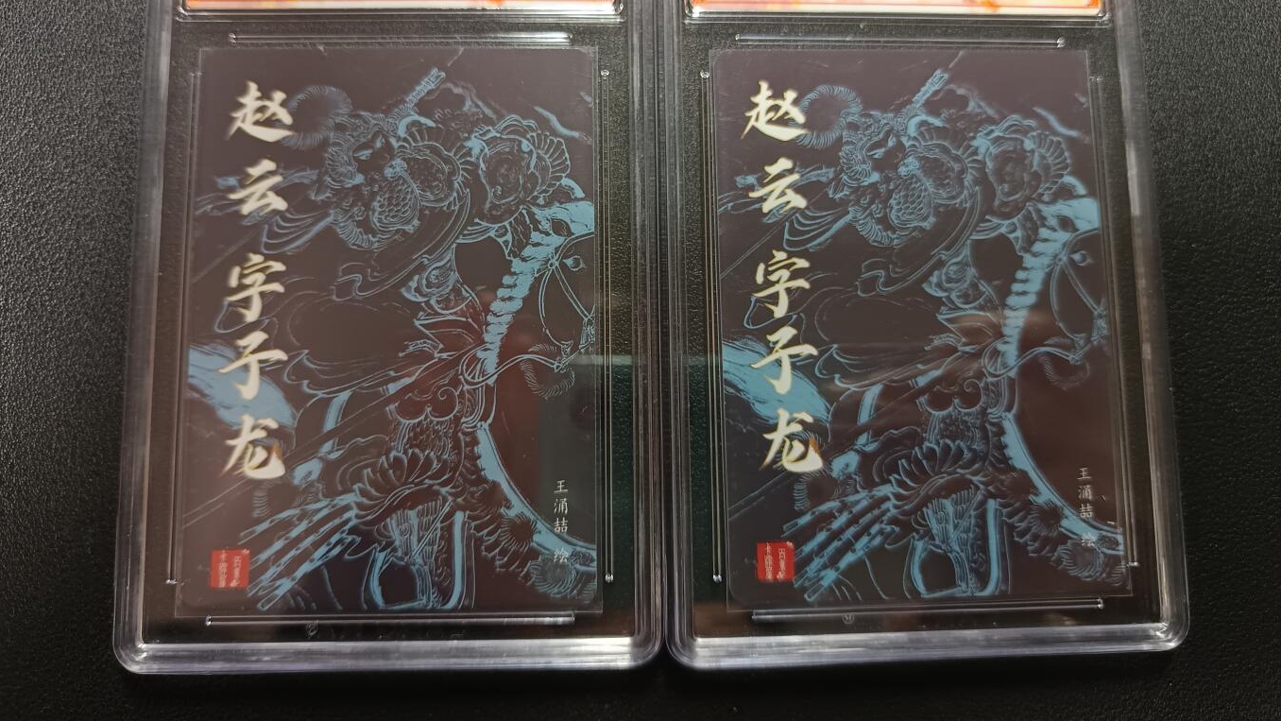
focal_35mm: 27
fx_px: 917
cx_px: 633
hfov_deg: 69.9
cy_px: 280
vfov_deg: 42.6
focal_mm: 5.31
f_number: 1.7
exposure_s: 1/33.3
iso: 909
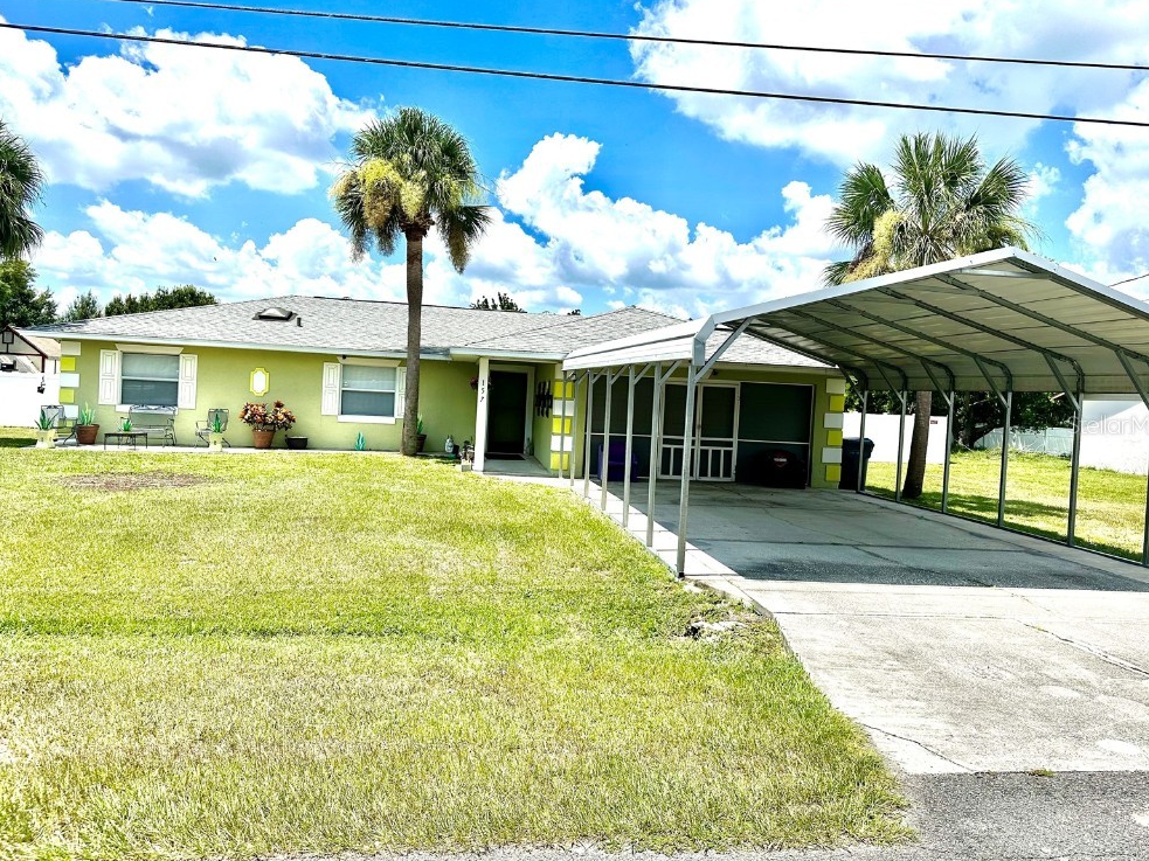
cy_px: 424
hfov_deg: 69.4
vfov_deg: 54.9
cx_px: 579
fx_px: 830
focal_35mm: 25
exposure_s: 1/6623
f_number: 1.78
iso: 80
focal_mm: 6.86
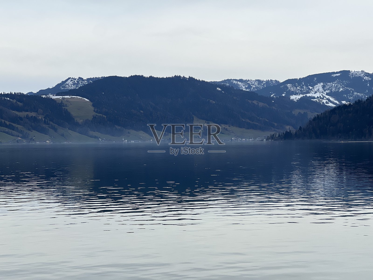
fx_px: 830
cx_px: 186
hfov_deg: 25.3
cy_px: 140
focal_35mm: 77
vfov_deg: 19.1
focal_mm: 9
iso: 32
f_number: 2.8
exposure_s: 1/605
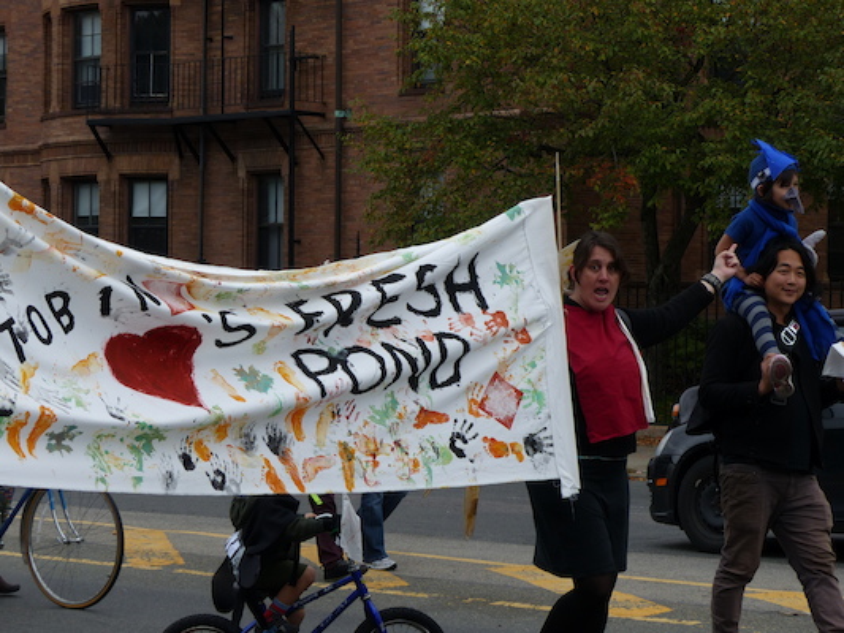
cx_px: 422
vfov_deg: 14.5
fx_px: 2488
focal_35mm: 102
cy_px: 316
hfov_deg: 19.3
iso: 100
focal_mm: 18.3
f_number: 4
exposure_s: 1/640
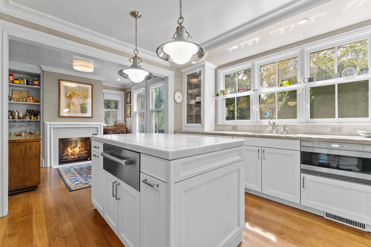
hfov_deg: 99.3
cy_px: 124
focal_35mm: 15
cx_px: 186
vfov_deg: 76.2
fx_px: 158
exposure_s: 1/40
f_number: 11
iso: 2500
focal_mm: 15.3
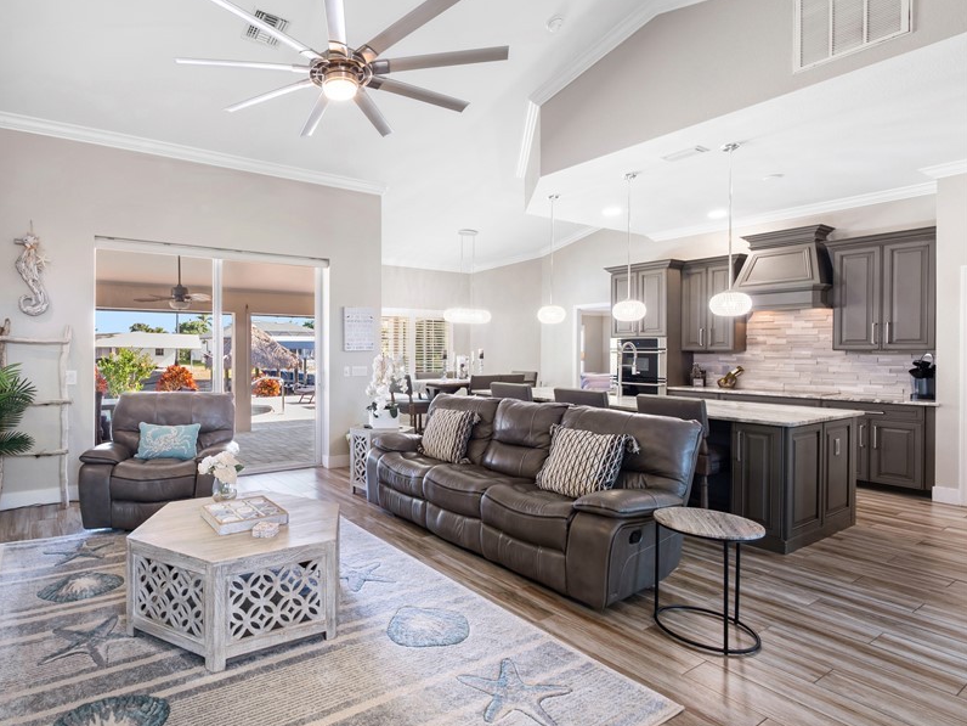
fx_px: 503
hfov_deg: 85.6
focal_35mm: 18
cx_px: 347
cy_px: 362
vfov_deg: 71.6
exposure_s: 1/2
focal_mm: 7
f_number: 7.1
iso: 200
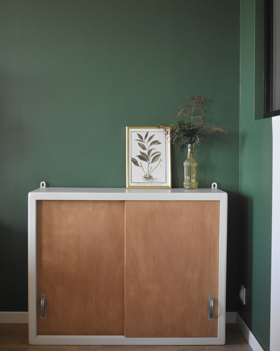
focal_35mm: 53
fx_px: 549
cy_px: 165
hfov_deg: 28.6
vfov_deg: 35.3
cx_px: 136
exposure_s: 1/125
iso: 2200
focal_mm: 28
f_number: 4.2
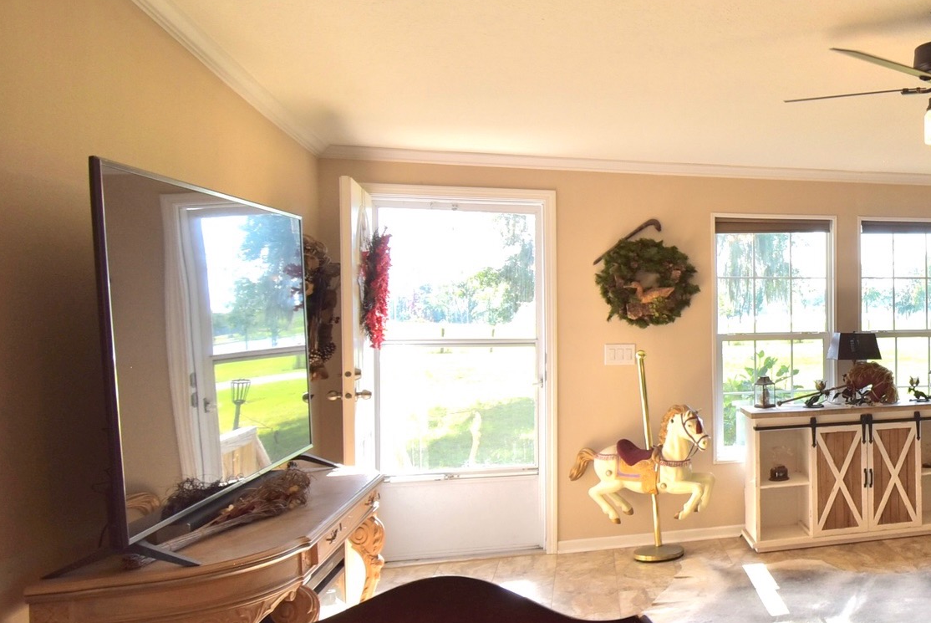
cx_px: 925
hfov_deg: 46.8
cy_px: 314
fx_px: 881
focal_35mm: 34
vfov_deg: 38.9
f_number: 5.6
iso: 220
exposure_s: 1/125
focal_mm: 11
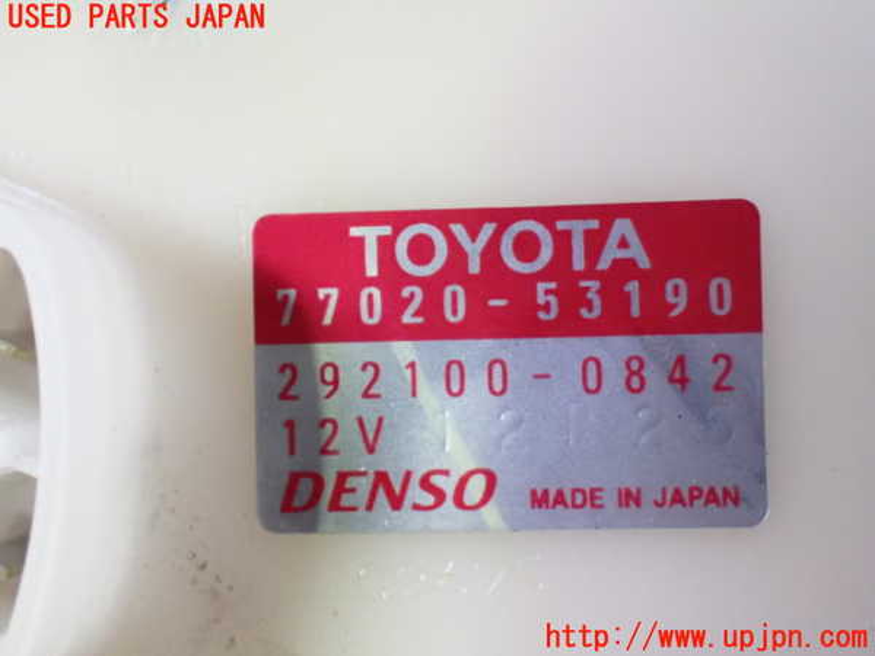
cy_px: 328
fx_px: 1466
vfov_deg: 25.2
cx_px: 438
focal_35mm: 58
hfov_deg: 33.2
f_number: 3.5
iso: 1600
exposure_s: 1/60
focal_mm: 10.35
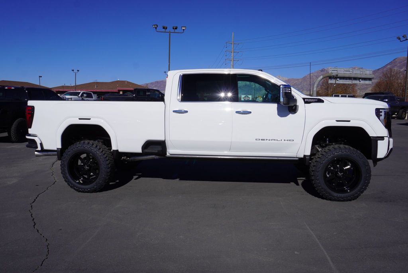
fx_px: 306
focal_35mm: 27
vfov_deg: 48.0
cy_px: 136
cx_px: 204
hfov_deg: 67.4
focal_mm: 18
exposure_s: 1/400
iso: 100
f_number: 10
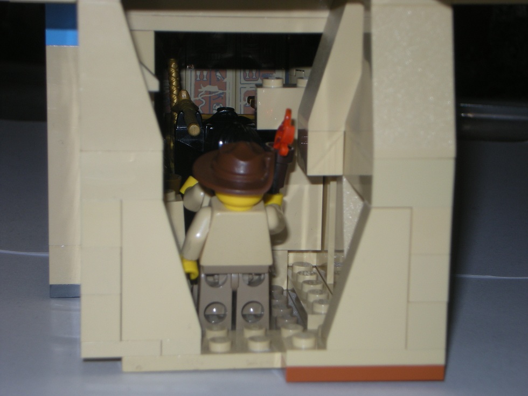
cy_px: 198
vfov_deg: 14.5
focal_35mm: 102
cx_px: 264
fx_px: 1556
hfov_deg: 19.3
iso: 64
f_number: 5.6
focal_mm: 17
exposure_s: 1/120
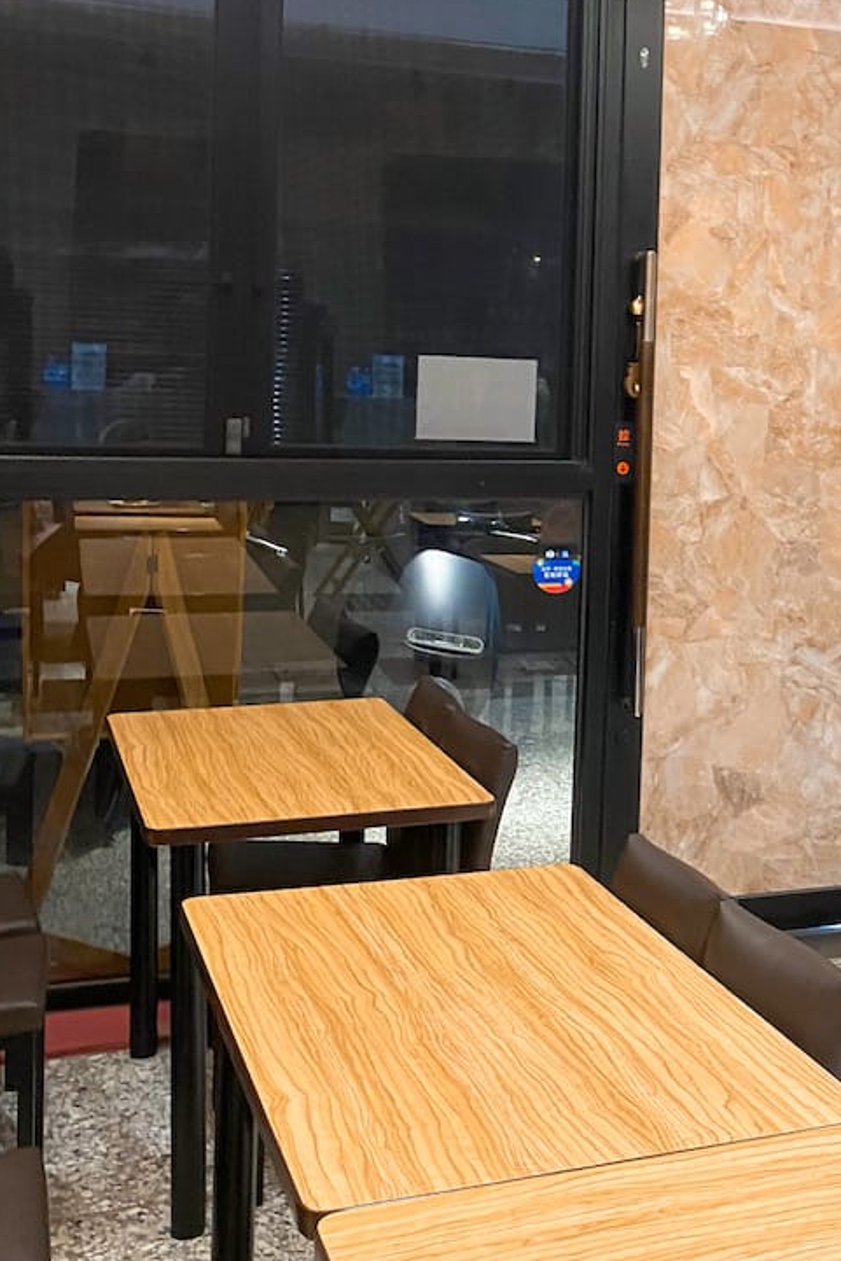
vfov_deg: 39.3
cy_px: 456
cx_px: 799
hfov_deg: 25.9
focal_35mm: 50
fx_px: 1751
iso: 250
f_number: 1.8
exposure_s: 1/60
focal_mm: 4.25
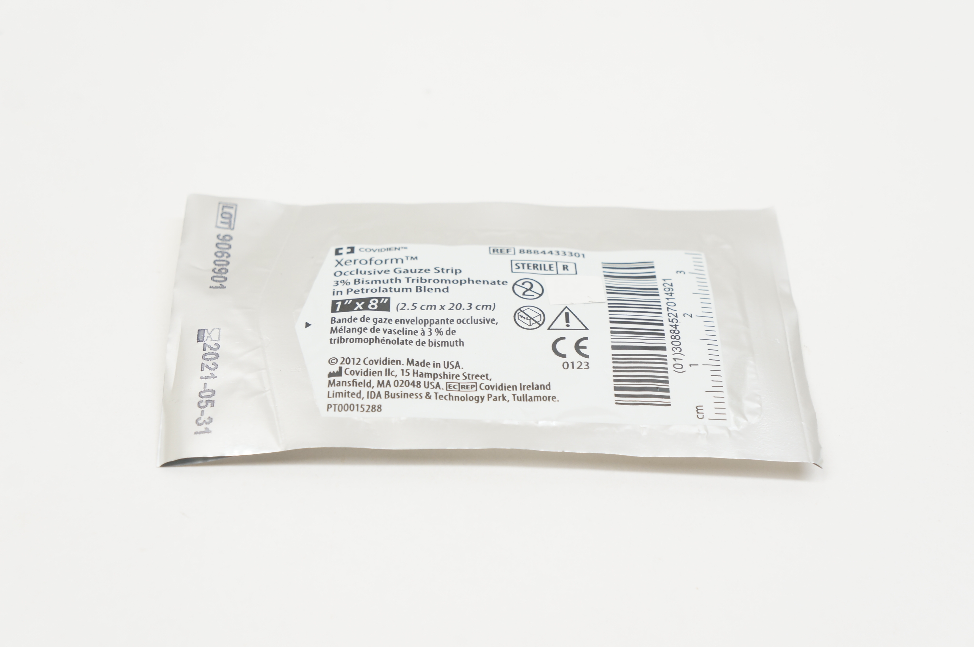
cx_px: 487
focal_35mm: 58
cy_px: 324
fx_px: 1581
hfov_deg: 34.2
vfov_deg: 23.1
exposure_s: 1/50
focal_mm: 39
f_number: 6.3
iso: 400
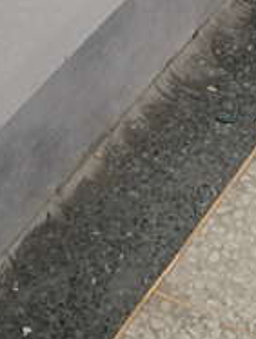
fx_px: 1818
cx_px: 84
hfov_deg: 8.0
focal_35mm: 185
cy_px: -534
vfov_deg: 9.3
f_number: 1.8
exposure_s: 1/50
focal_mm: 5.58
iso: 100
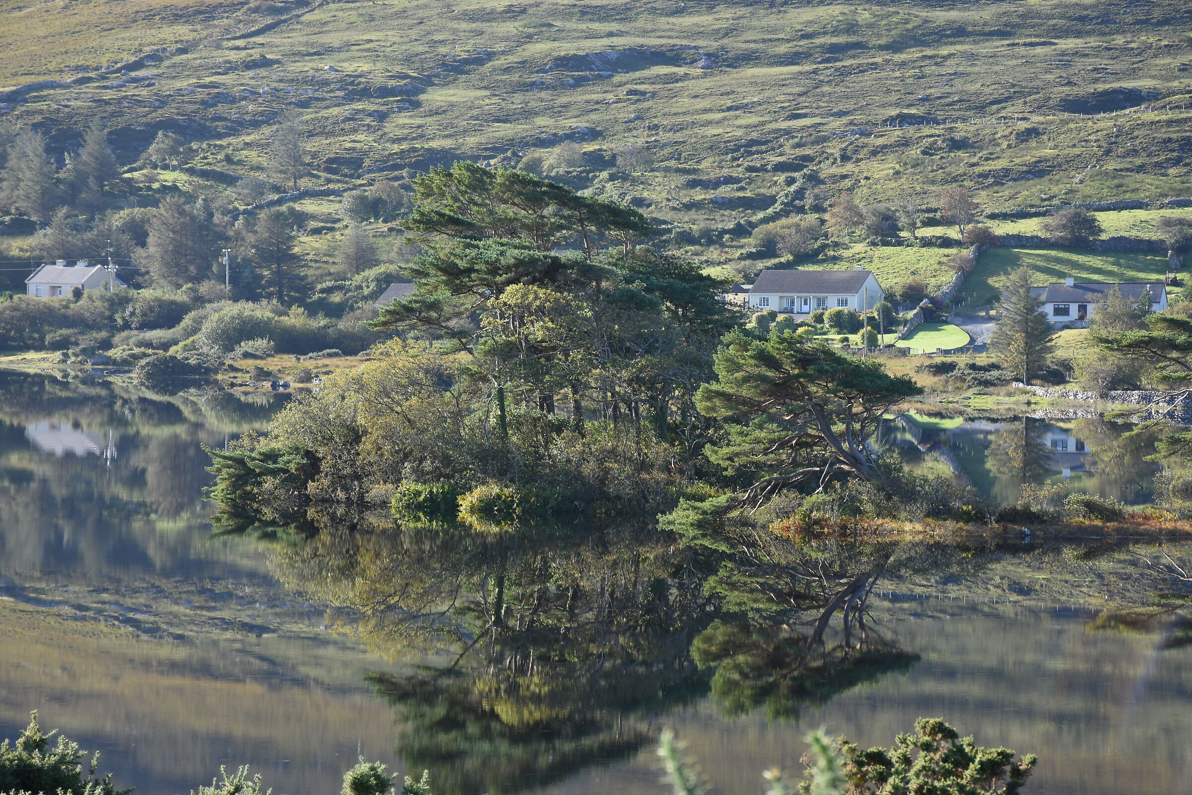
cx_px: 596
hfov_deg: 13.7
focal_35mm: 150
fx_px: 4967
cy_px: 398
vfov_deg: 9.2
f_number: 10
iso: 200
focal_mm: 100
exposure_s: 1/125
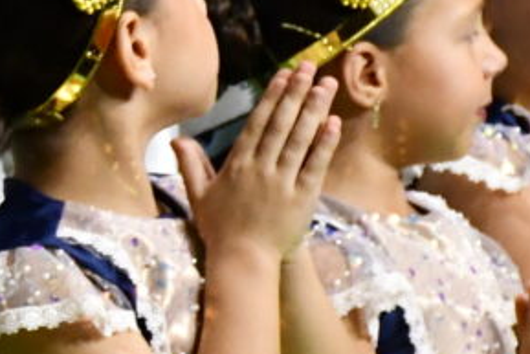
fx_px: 10944
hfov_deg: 2.8
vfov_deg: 1.9
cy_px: 147
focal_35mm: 743
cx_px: -545
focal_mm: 75
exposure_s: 1/250
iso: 2800
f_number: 5
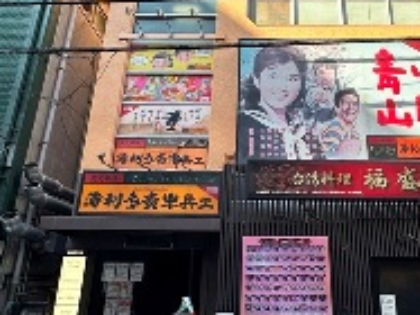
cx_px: 263
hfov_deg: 59.2
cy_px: 164
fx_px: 364
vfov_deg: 46.7
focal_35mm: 30
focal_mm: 2.22
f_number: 2.2
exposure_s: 1/269
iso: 40
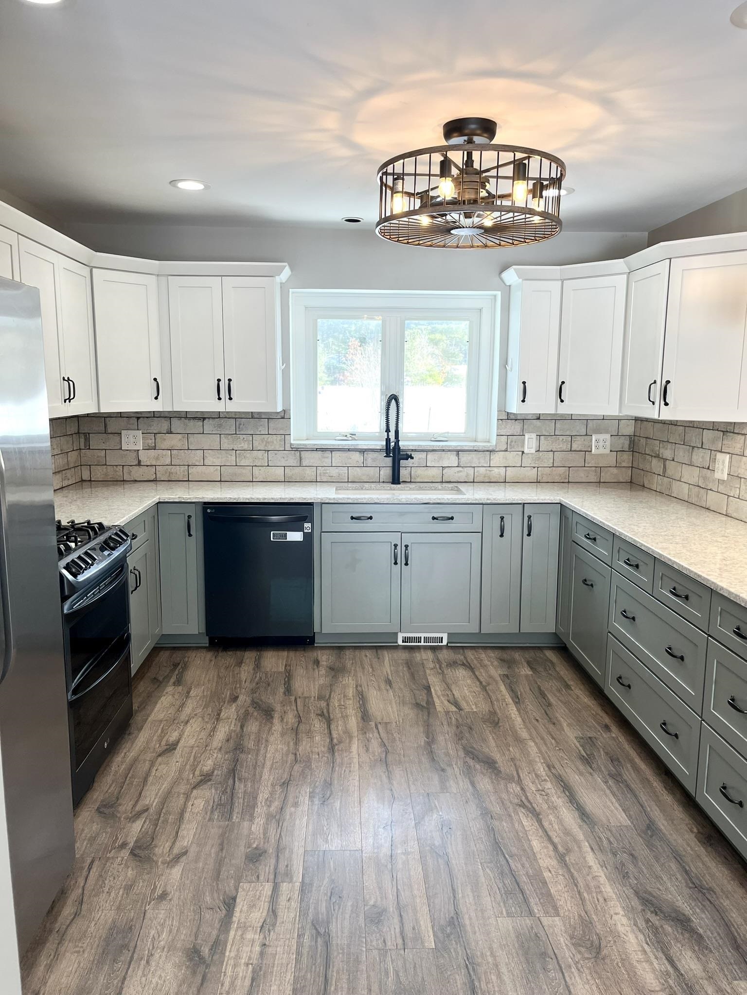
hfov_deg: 53.1
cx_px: 374
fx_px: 748
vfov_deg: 67.3
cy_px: 498
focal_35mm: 26
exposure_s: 1/120
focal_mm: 5.1
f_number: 1.6
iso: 50
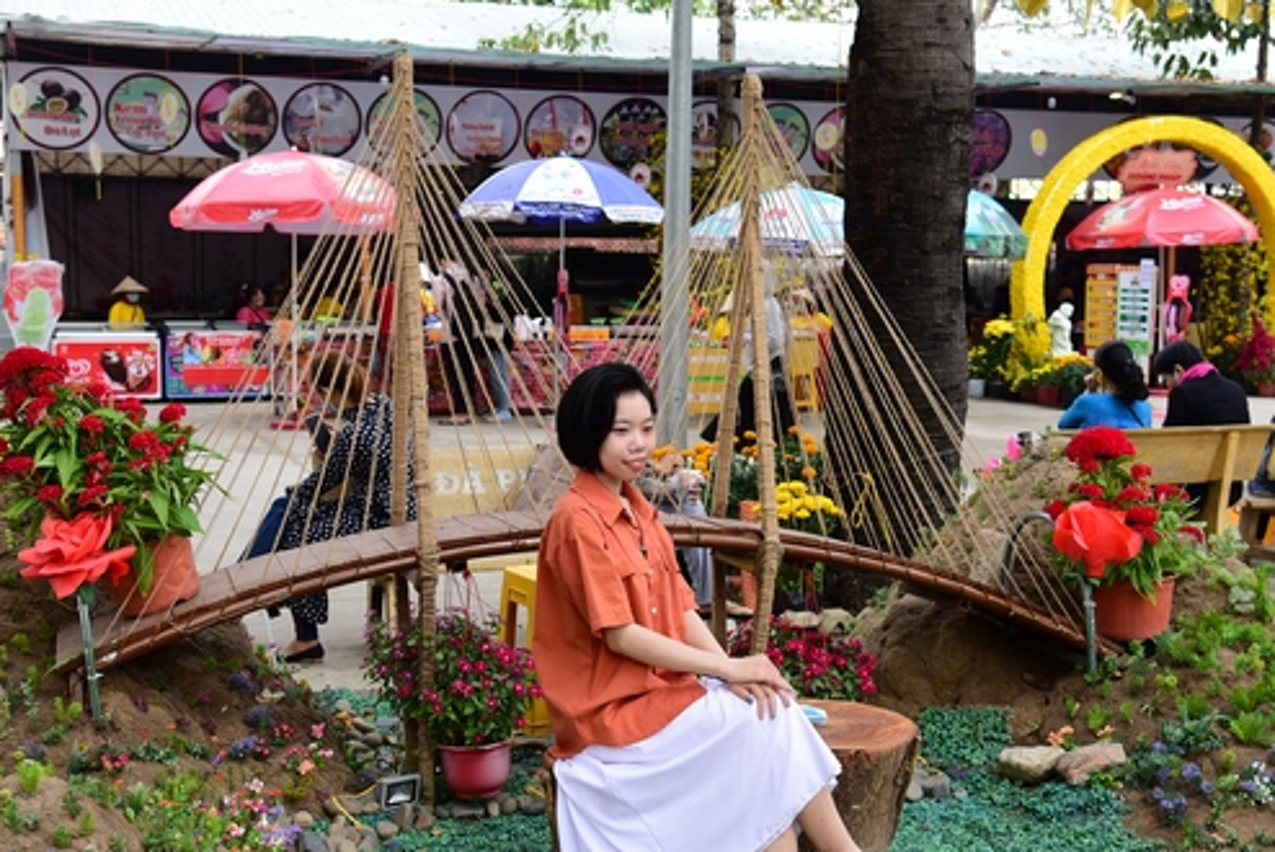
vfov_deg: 27.0
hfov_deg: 39.6
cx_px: 643
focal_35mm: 50
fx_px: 1772
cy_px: 452
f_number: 5
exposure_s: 1/100
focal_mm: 38
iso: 100
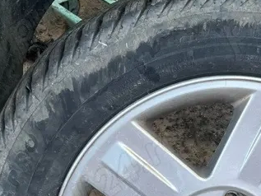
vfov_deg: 17.6
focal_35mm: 82
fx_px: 619
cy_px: 199
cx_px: 151
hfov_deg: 23.8
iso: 40
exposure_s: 1/208
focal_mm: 5.7
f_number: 1.5
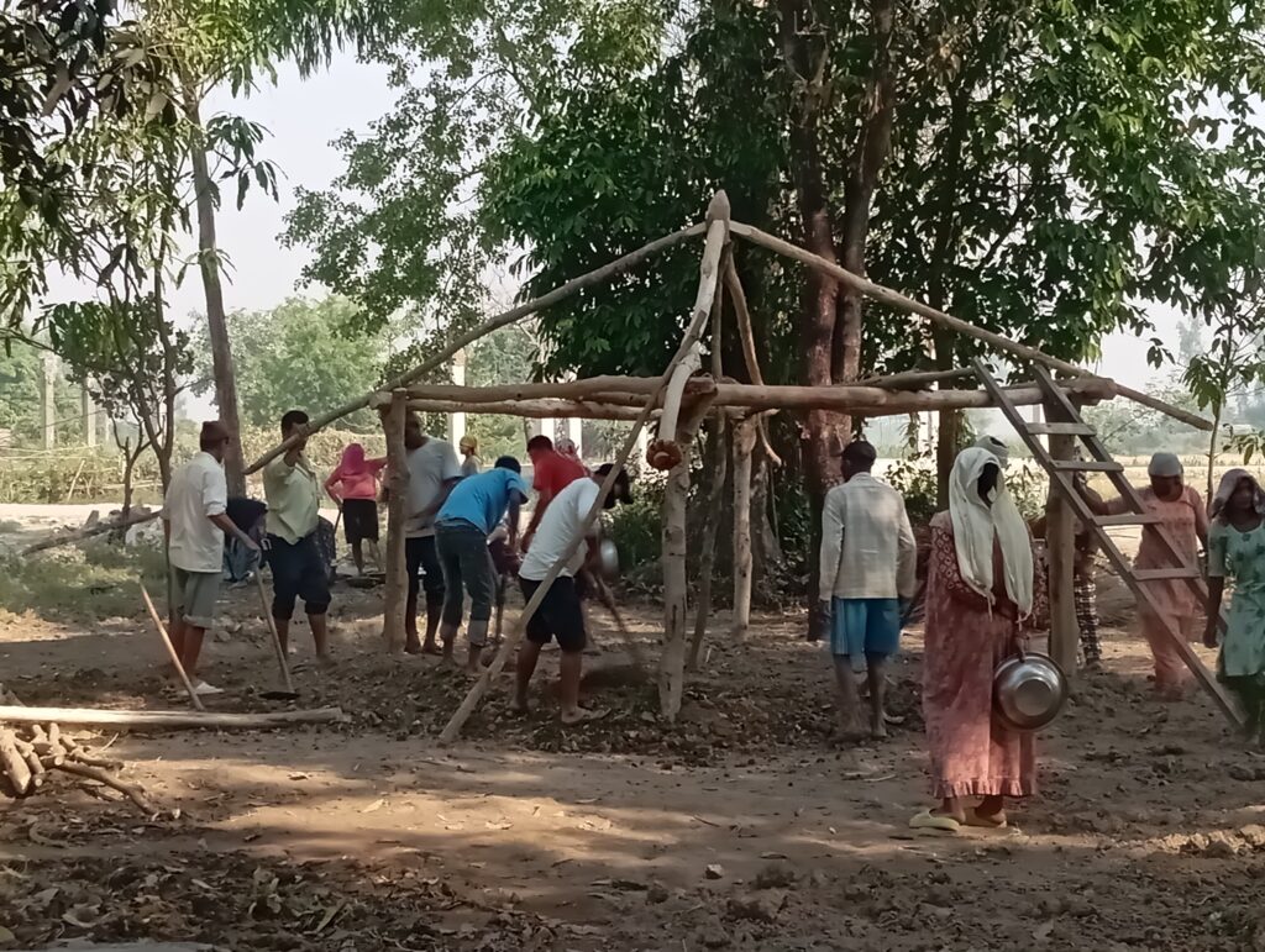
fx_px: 1025
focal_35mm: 28
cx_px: 632
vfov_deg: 49.9
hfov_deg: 63.4
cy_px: 476
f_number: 1.8
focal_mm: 4.25
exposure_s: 1/527
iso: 51
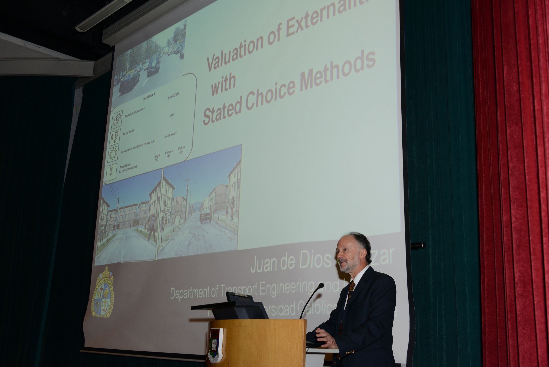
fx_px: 610
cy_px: 184
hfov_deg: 48.4
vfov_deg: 33.4
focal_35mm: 40
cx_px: 274
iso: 800
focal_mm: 40
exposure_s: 1/60
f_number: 7.1
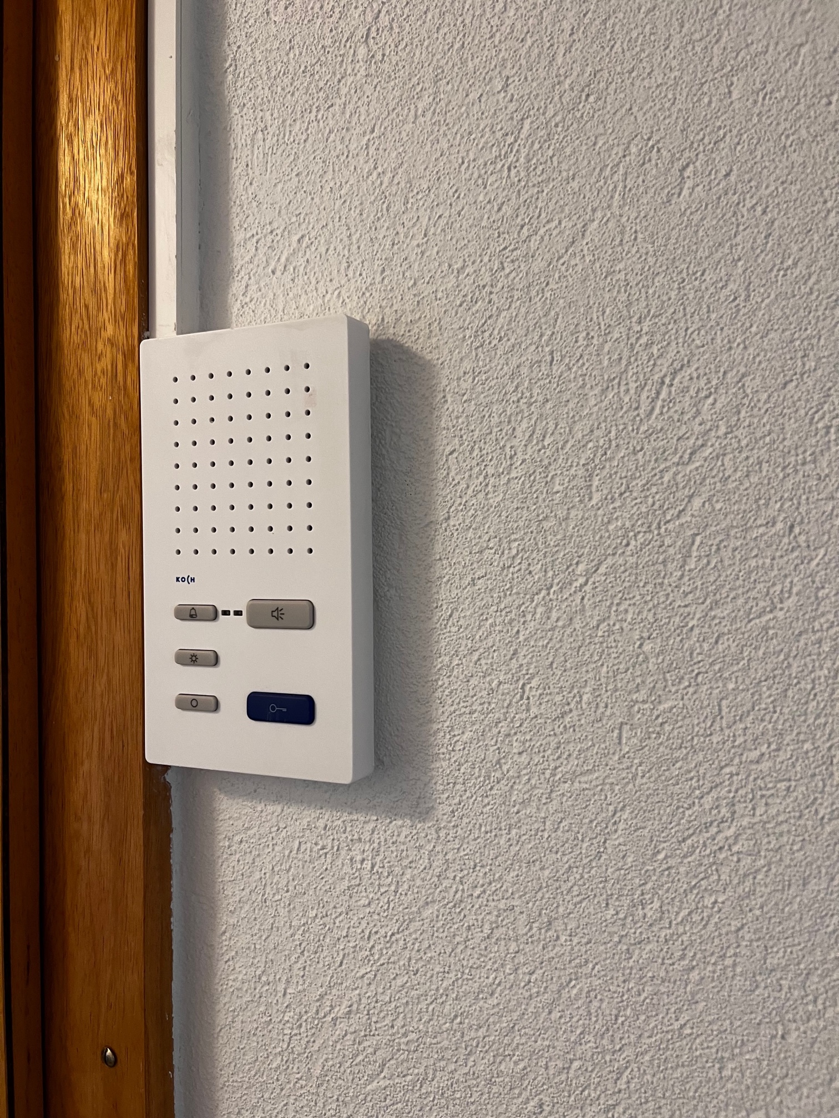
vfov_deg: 67.3
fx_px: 840
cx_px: 420
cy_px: 559
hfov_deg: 53.1
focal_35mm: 26
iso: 160
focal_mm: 5.7
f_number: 1.5
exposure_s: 1/50
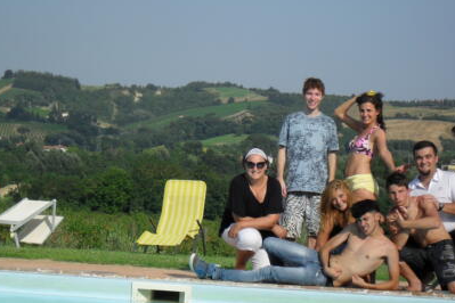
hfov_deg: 15.0
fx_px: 1731
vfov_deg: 10.0
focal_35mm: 137
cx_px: 273
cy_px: 165
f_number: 5.8
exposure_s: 1/500
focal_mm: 18.9
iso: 100
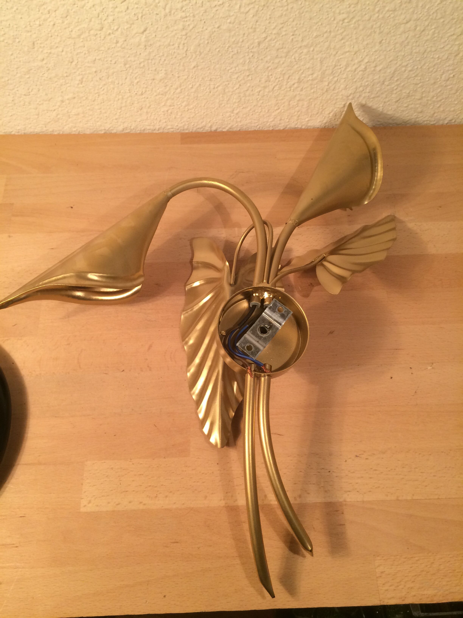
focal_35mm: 29
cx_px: 232
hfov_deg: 48.2
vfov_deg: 61.7
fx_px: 517
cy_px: 309
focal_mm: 4.15
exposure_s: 1/33
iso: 64
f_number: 2.2
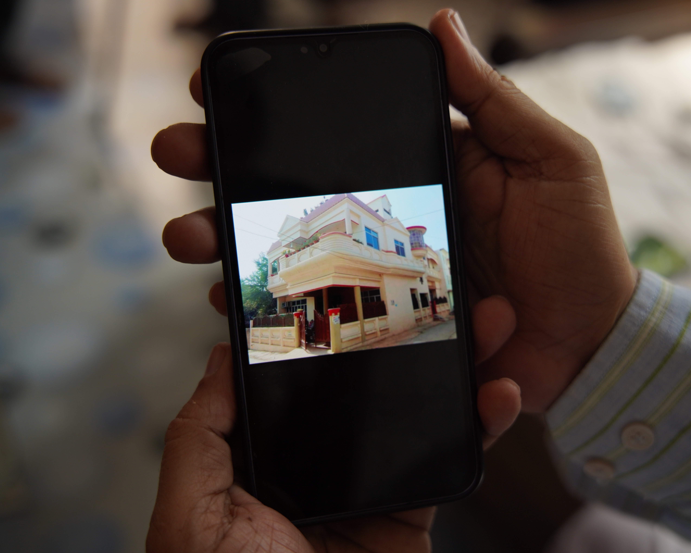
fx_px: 779
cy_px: 274
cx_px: 402
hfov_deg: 47.6
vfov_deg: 39.0
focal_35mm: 38
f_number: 2.8
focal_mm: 33.1
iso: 250
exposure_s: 1/80
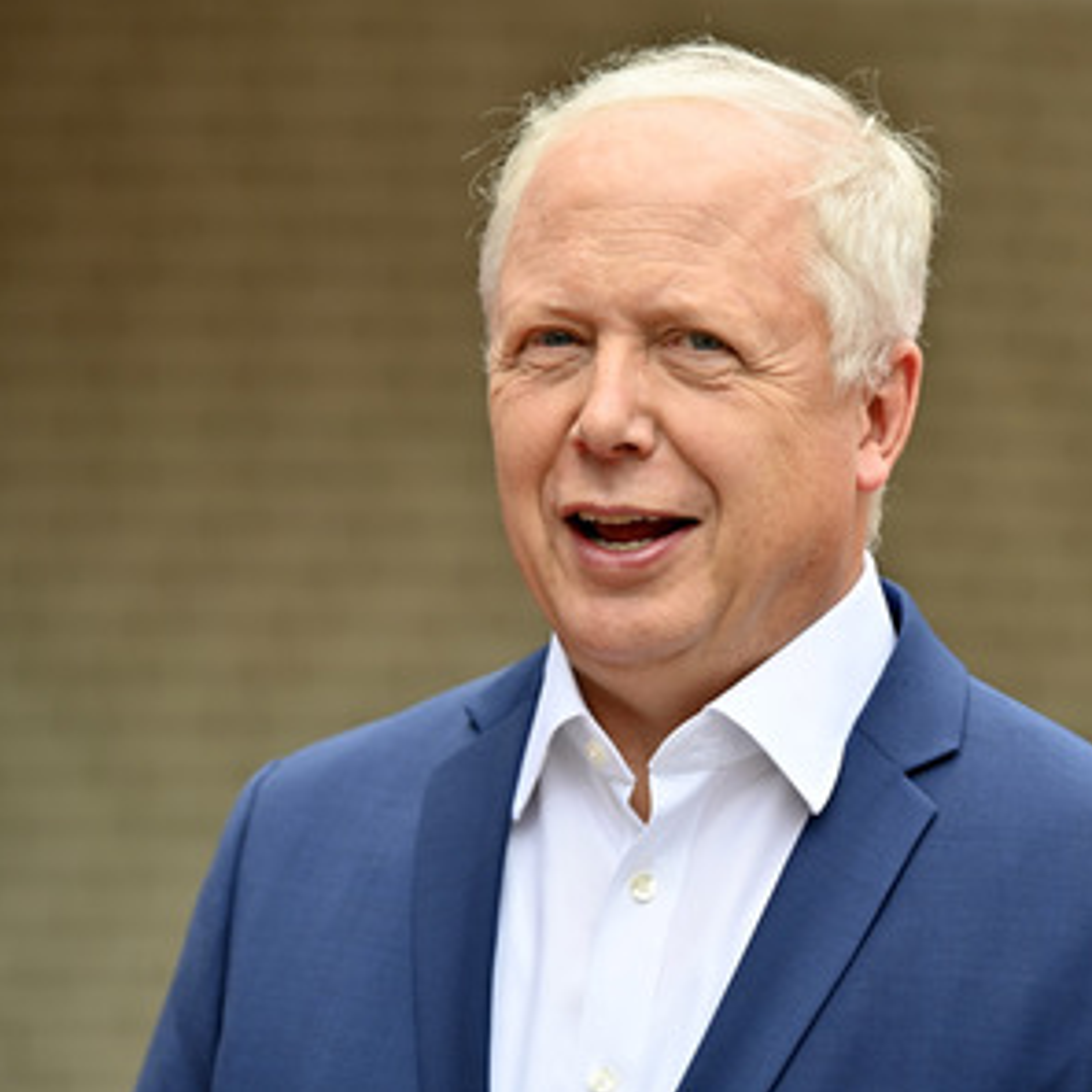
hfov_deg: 10.4
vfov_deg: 10.4
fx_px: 5996
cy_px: 546
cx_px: 614
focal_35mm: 168
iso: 400
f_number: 2.8
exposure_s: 1/500
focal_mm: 130
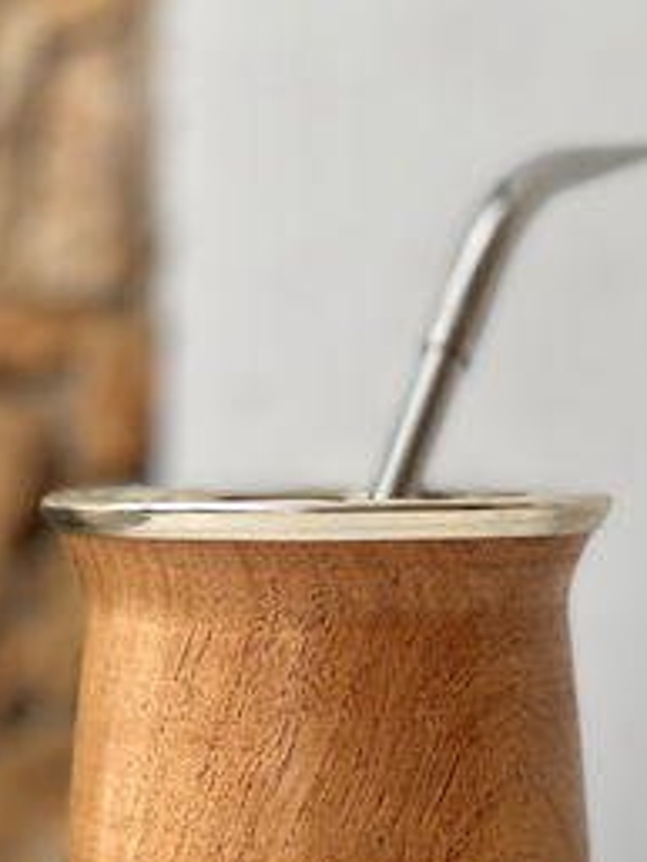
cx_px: 312
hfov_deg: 9.3
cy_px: 569
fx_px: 3984
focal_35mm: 160
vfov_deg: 12.3
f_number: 2.8
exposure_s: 1/121
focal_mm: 9
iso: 25
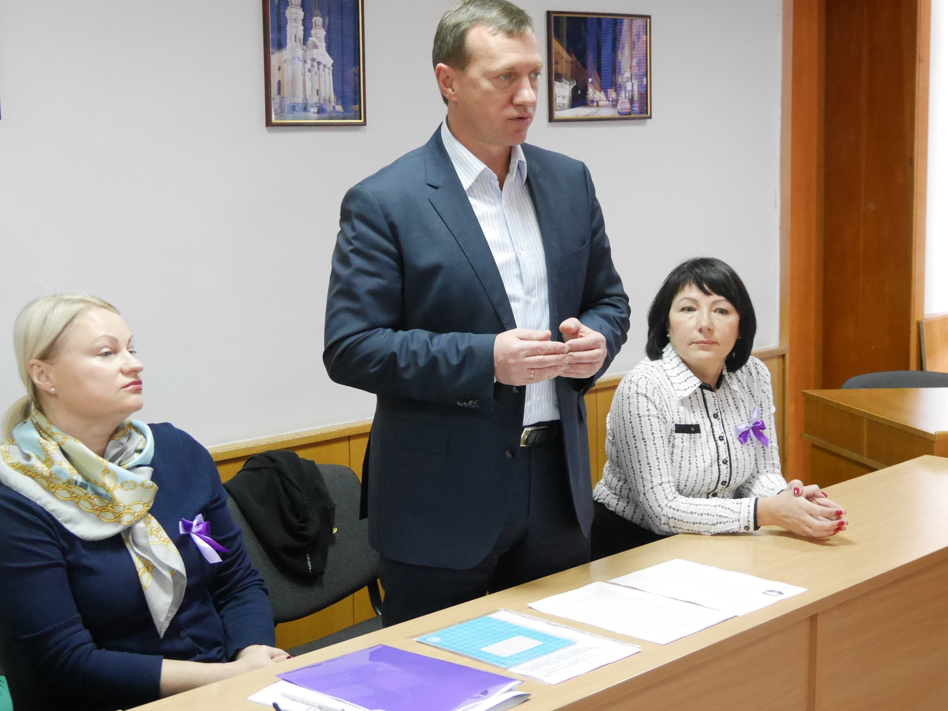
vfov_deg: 25.7
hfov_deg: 33.8
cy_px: 339
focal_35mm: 57
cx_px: 486
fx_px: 1561
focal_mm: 24
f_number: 4.1
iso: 3200
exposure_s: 1/60
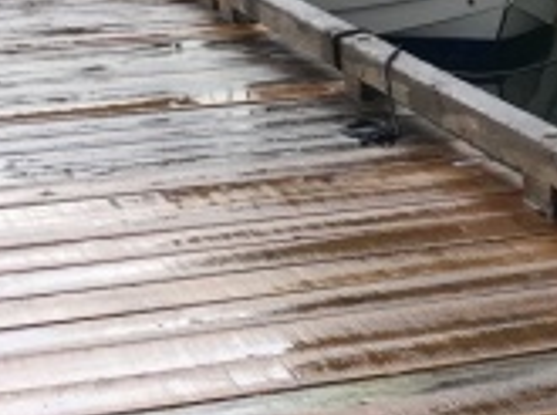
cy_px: -179
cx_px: 1134
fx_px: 2264
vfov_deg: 10.2
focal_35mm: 141
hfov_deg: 12.3
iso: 25
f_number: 2.2
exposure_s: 1/187
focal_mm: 4.15
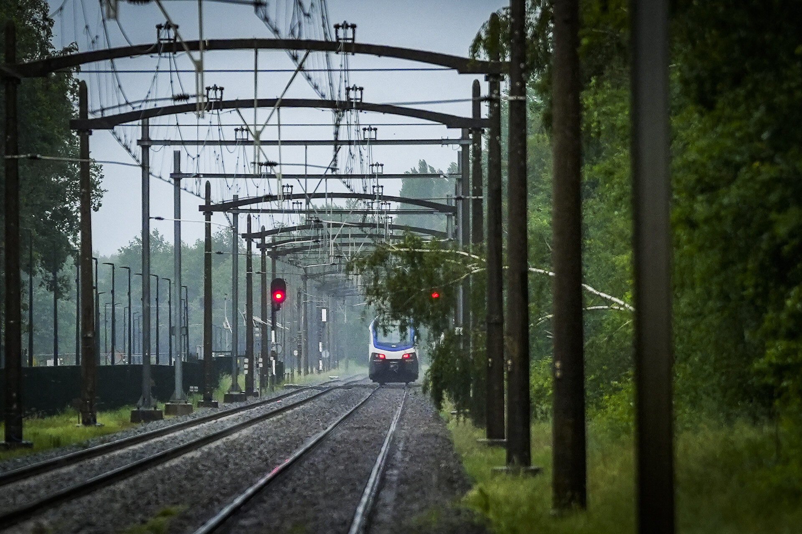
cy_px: 267
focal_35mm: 300
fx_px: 6683
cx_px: 401
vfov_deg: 4.6
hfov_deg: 6.9
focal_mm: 200
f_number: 2.8
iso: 800
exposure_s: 1/3200
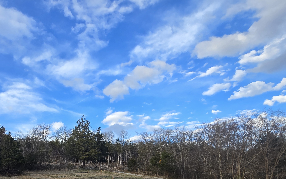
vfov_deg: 44.6
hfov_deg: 69.1
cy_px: 173
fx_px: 187
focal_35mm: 24
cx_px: 66
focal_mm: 2.2
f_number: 2.2
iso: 50
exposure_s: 1/536
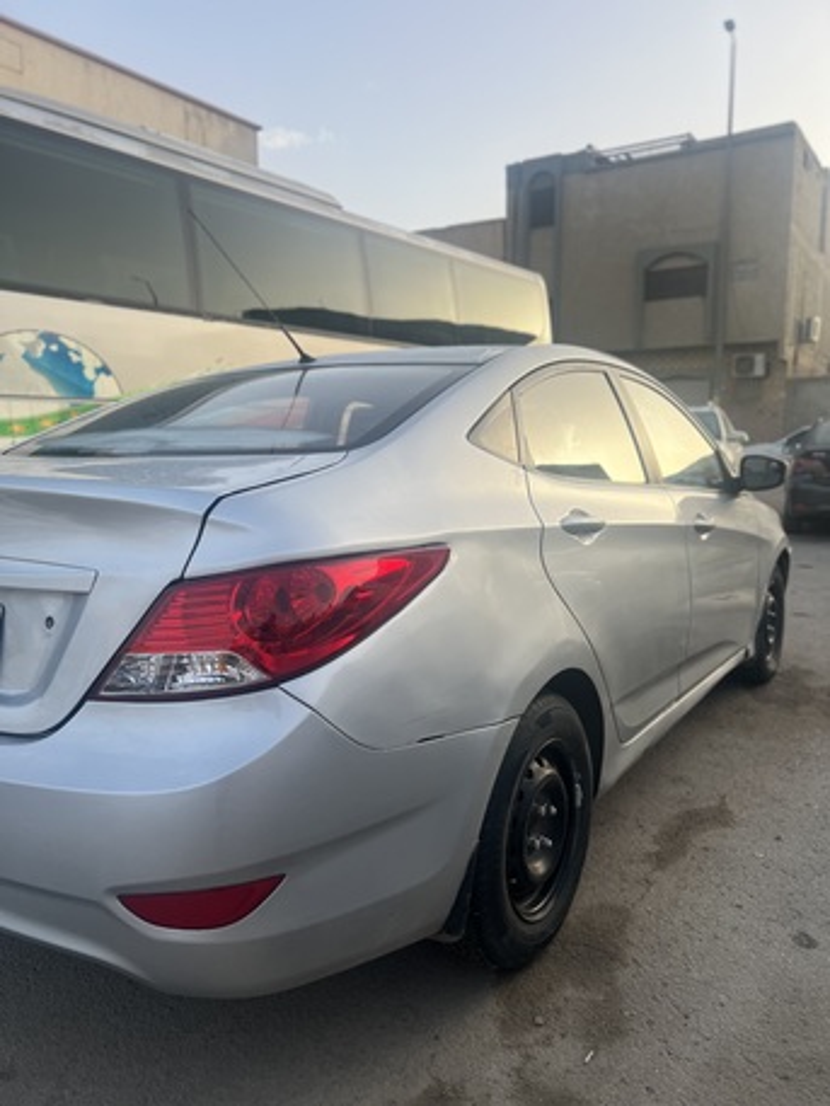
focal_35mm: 26
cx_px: 415
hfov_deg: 53.1
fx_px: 831
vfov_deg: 67.3
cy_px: 553
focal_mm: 5.7
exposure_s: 1/1412
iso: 50
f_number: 1.5
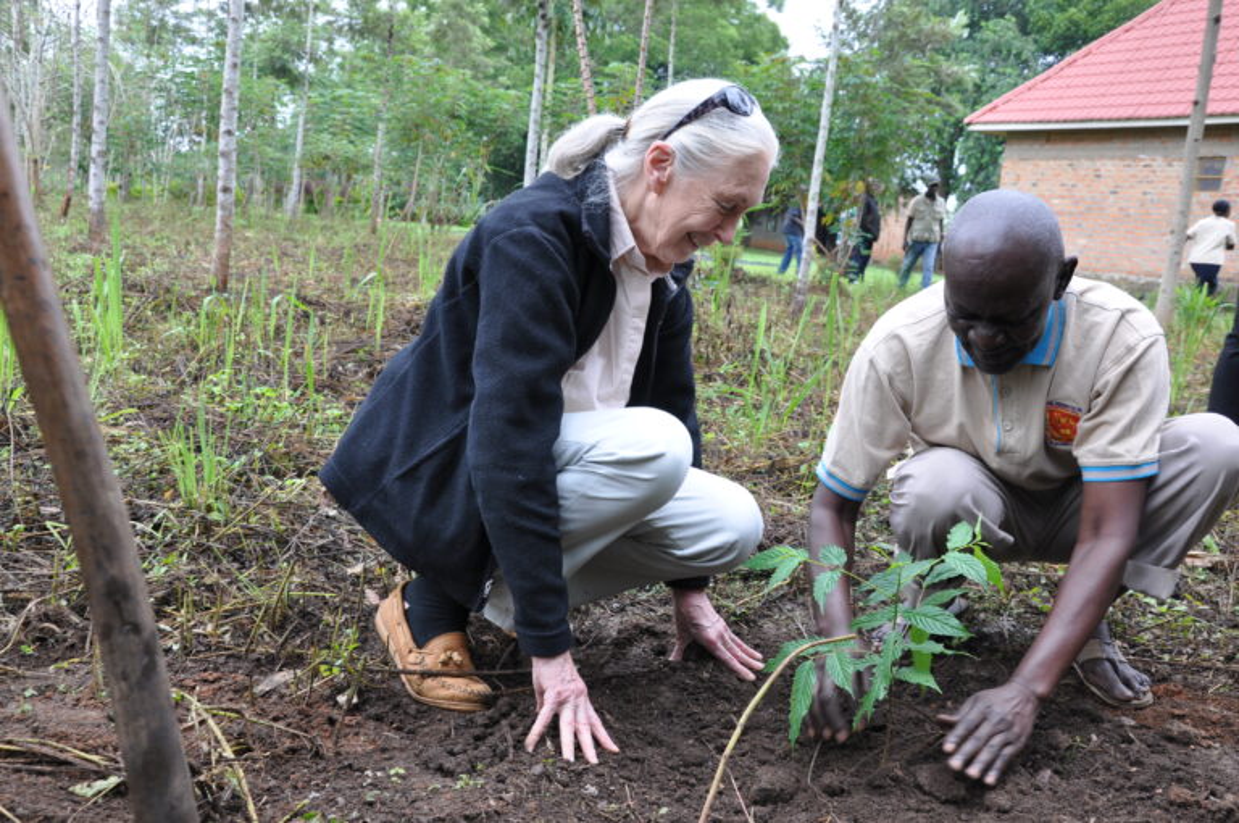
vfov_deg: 39.9
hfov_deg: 57.3
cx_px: 620
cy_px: 412
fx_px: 1134
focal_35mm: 33
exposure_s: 1/50
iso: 200
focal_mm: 22
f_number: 7.1
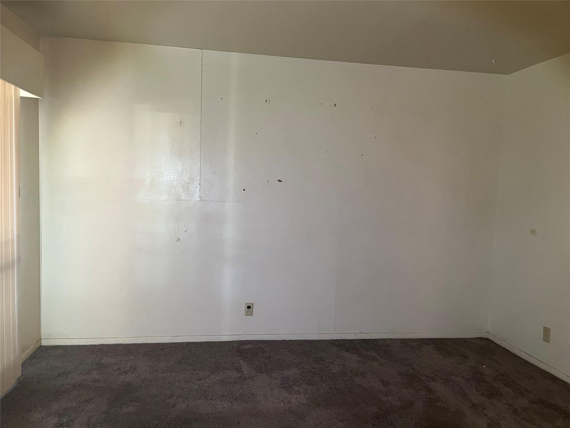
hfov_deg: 67.3
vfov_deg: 53.1
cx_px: 285
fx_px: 428
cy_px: 214
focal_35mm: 26
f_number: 1.6
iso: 400
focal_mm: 5.1
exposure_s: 1/40
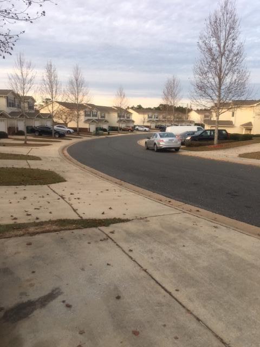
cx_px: 130
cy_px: 174
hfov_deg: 48.2
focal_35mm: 29
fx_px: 290
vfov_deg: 61.7
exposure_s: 1/60
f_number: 2.2
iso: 32
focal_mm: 4.15
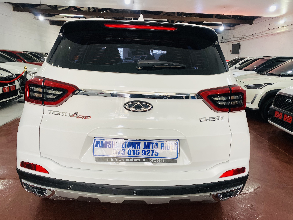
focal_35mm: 26
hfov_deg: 67.3
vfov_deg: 53.1
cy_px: 110
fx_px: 220
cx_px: 146
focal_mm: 4.25
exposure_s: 1/103
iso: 64
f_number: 1.8
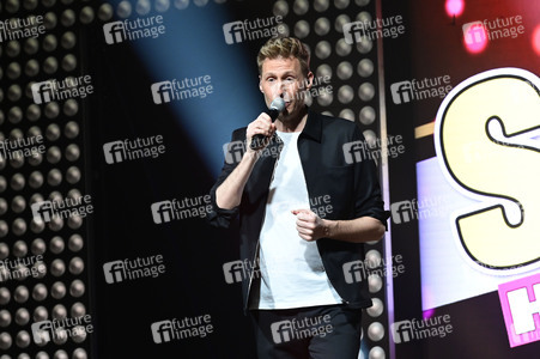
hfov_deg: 12.1
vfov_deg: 8.1
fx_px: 2548
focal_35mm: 170
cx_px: 270
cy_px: 180
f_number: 6.3
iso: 3200
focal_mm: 170
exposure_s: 1/250
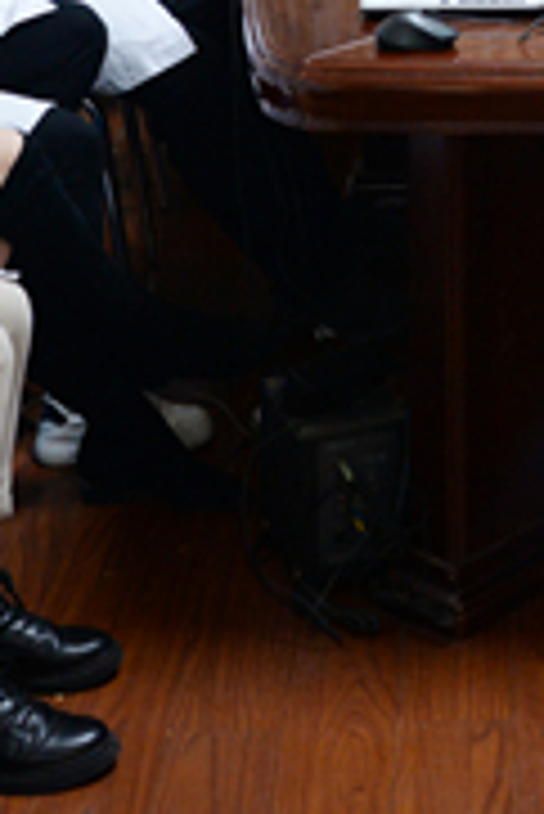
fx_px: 2398
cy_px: -346
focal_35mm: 106
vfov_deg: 17.6
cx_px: 679
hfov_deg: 12.6
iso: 1250
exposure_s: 1/25
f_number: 6.3
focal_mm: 24
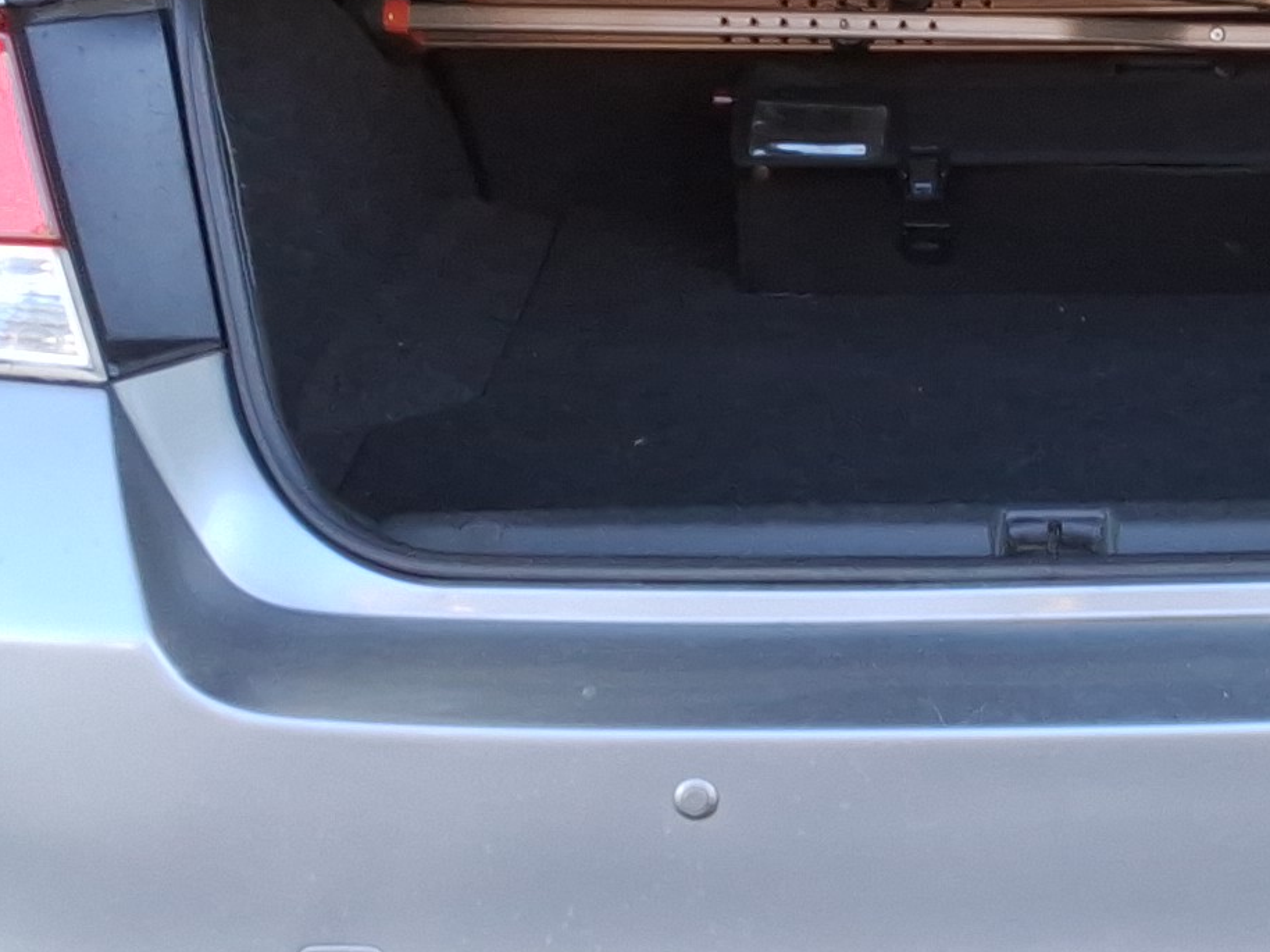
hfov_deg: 19.0
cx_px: 1306
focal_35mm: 100
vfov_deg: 14.6
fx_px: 3668
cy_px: 101
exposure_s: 1/120
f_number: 1.9
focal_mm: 2.91
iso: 36
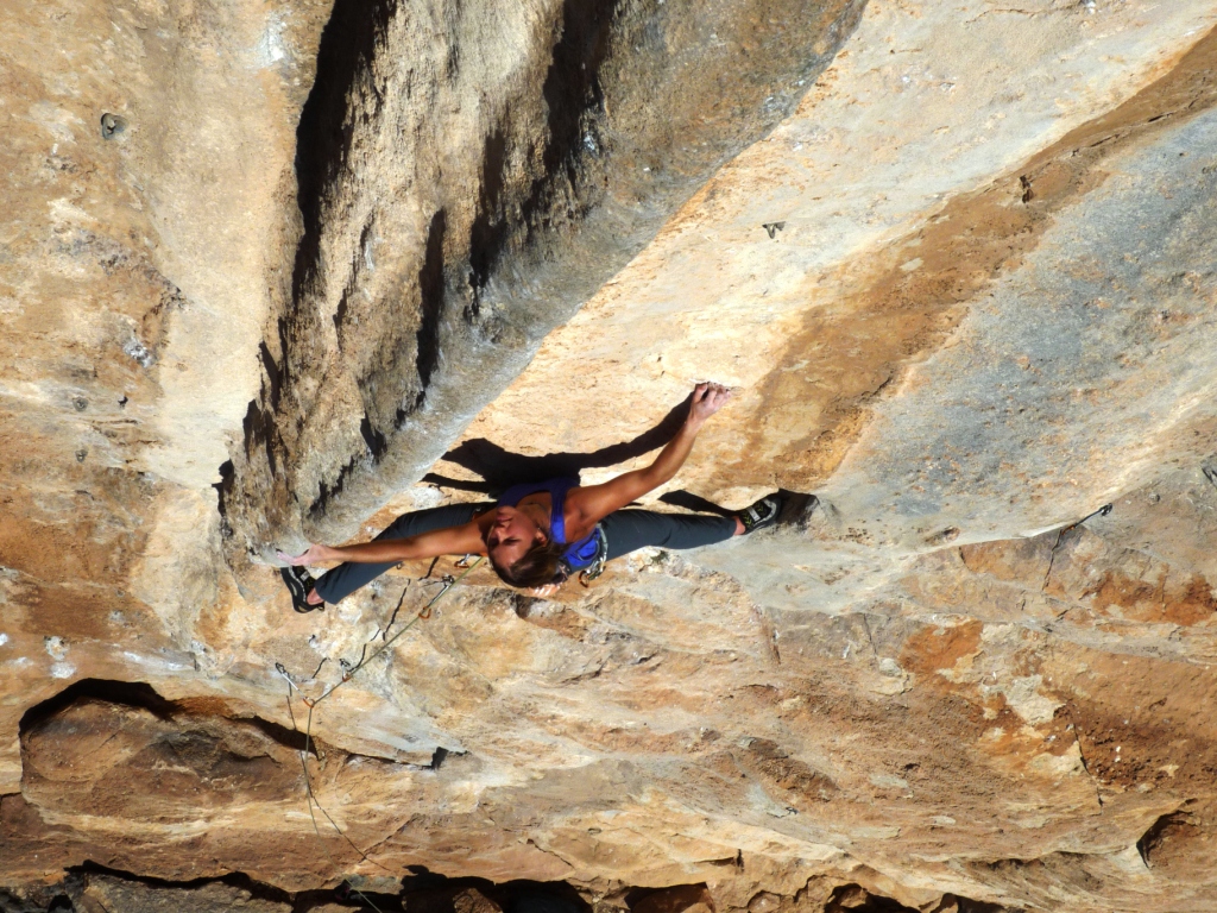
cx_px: 608
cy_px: 456
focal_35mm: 56
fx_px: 1969
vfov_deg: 26.1
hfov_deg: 34.3
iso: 100
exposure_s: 1/800
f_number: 8
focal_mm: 9.9
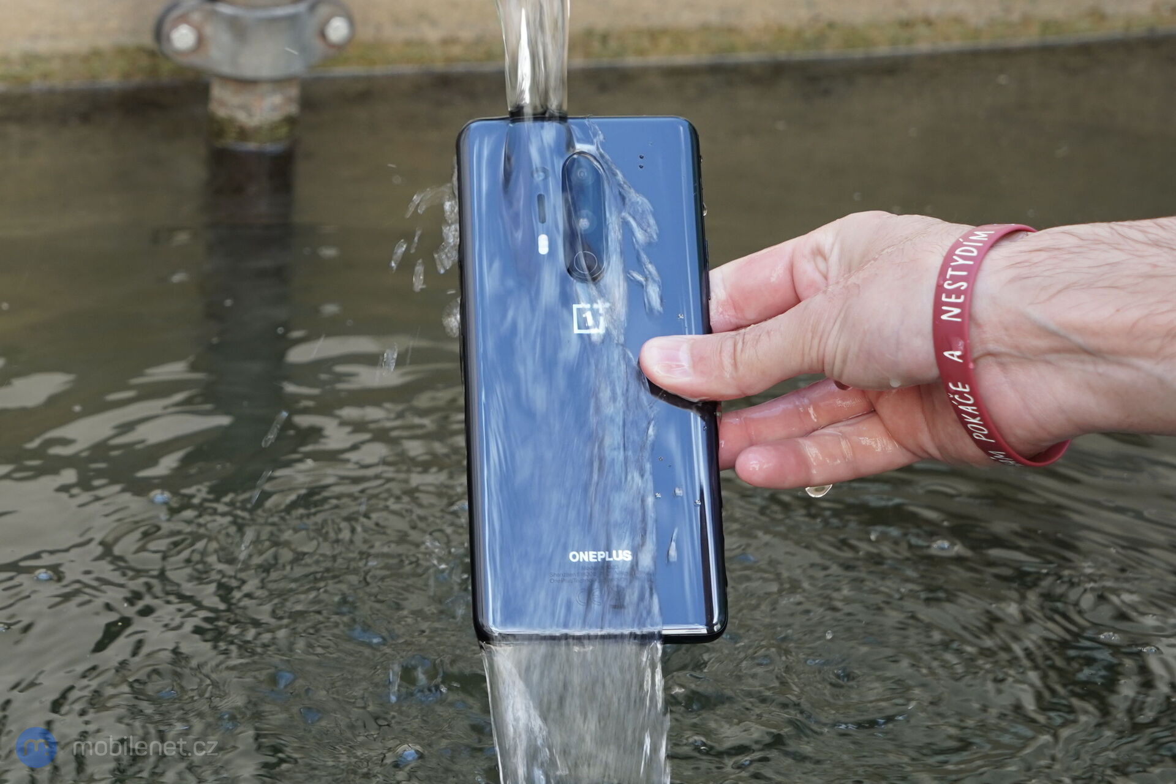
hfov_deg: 28.8
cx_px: 588
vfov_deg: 19.5
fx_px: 2286
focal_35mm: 70
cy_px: 392
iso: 500
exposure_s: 1/160
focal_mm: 70
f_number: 7.1
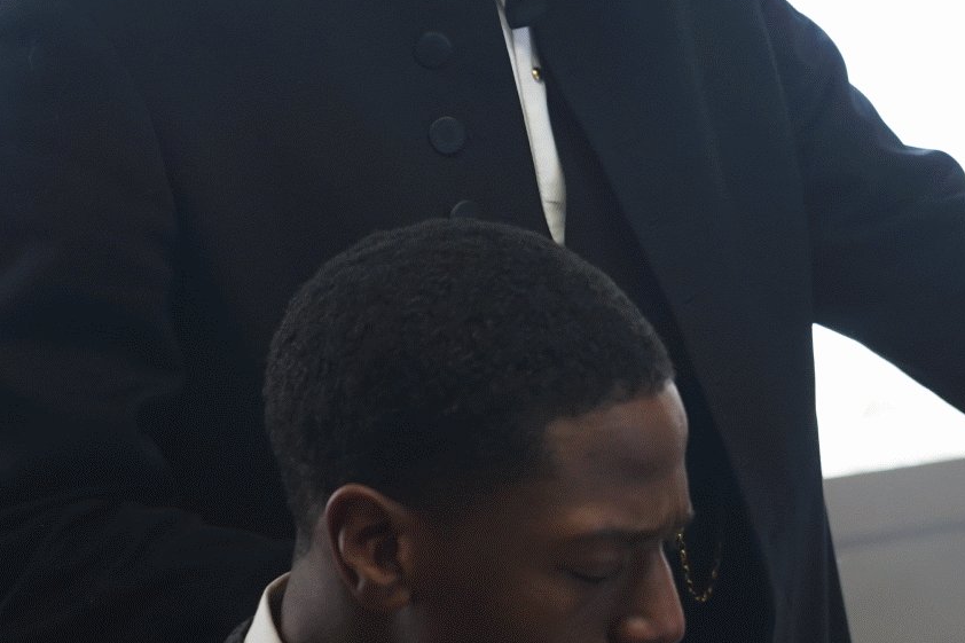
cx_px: 1027
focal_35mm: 193
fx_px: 5172
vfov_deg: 7.1
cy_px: 415
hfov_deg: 10.5
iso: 1000
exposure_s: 1/60
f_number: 2.8
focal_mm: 65
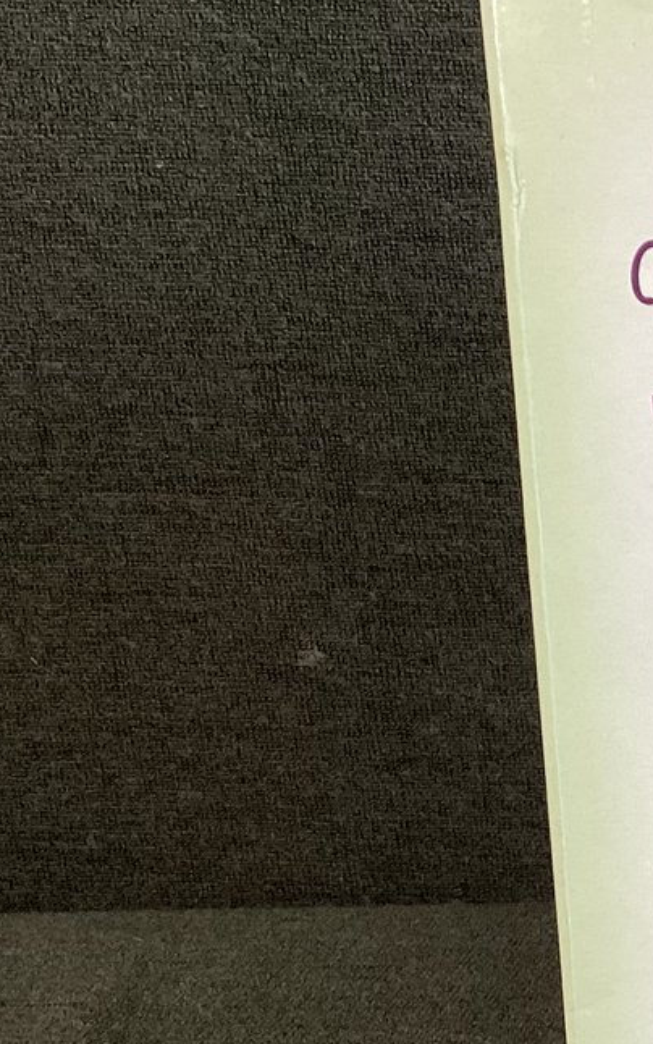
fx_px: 2192
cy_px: 720
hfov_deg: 15.6
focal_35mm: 77
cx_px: 980
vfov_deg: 26.6
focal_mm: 3.3
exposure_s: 1/50
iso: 100
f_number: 2.4
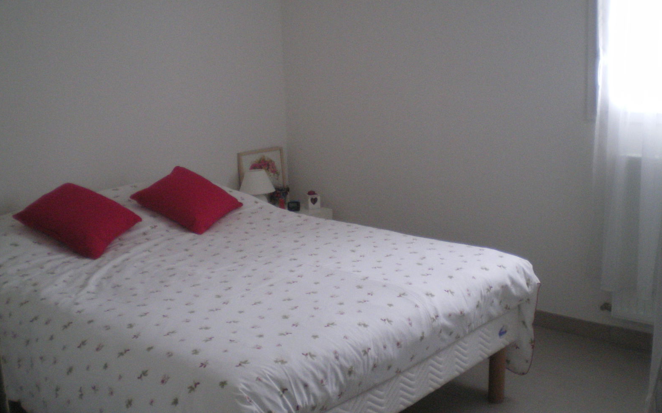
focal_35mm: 41
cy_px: 178
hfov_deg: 48.2
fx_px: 740
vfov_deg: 31.2
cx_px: 328
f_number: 3.1
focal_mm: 6.3
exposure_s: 1/30
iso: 400
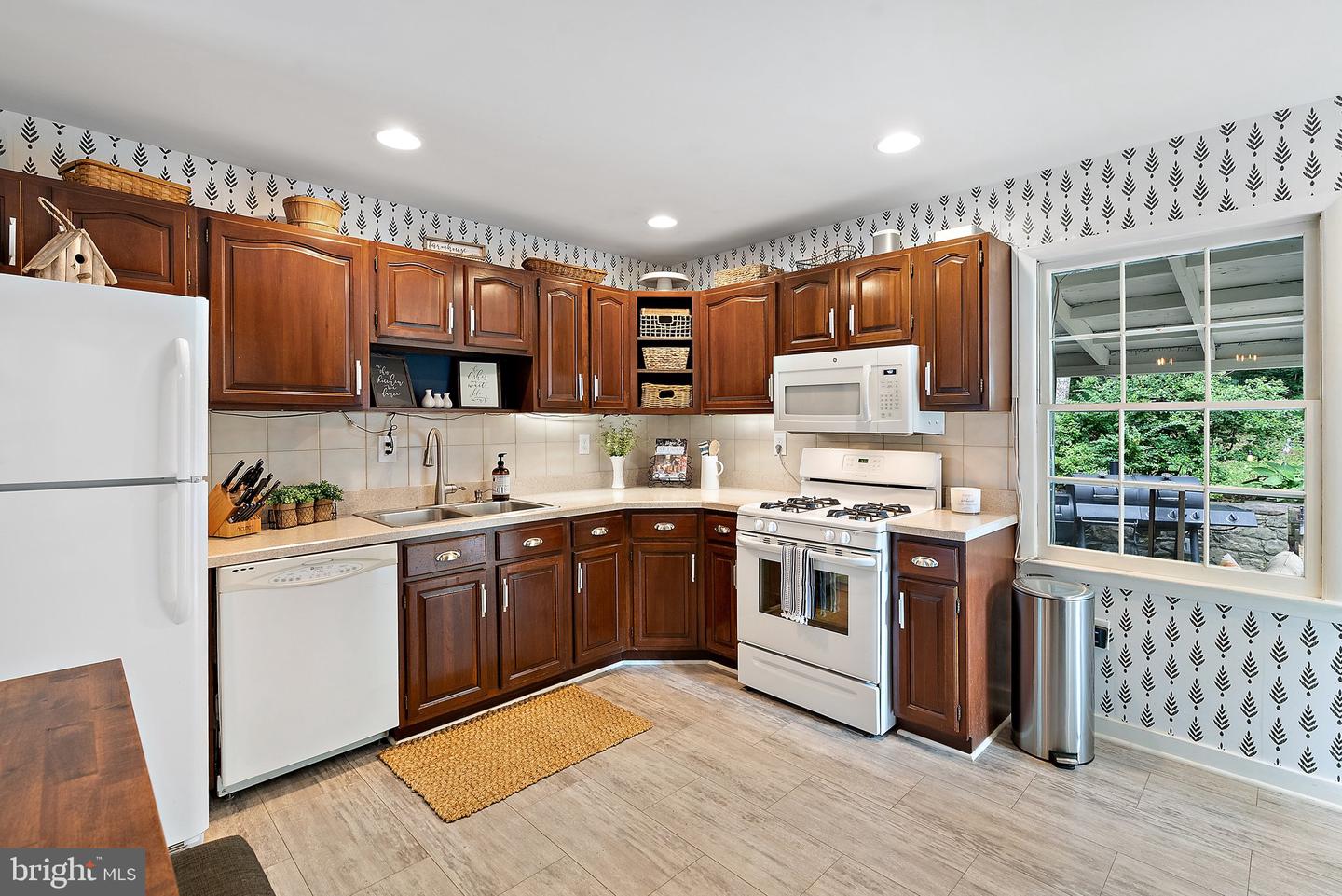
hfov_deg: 96.7
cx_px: 671
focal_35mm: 16
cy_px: 448
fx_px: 597
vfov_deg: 73.8
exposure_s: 1/2
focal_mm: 16
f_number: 8
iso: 640
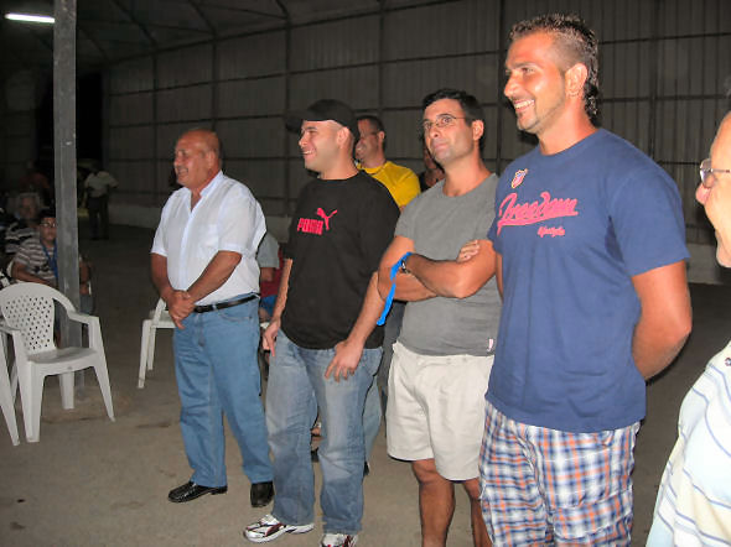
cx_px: 366
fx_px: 802
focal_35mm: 38
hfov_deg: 49.0
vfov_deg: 37.7
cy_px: 274
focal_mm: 7.8
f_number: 2.8
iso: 64
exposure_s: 1/60.1
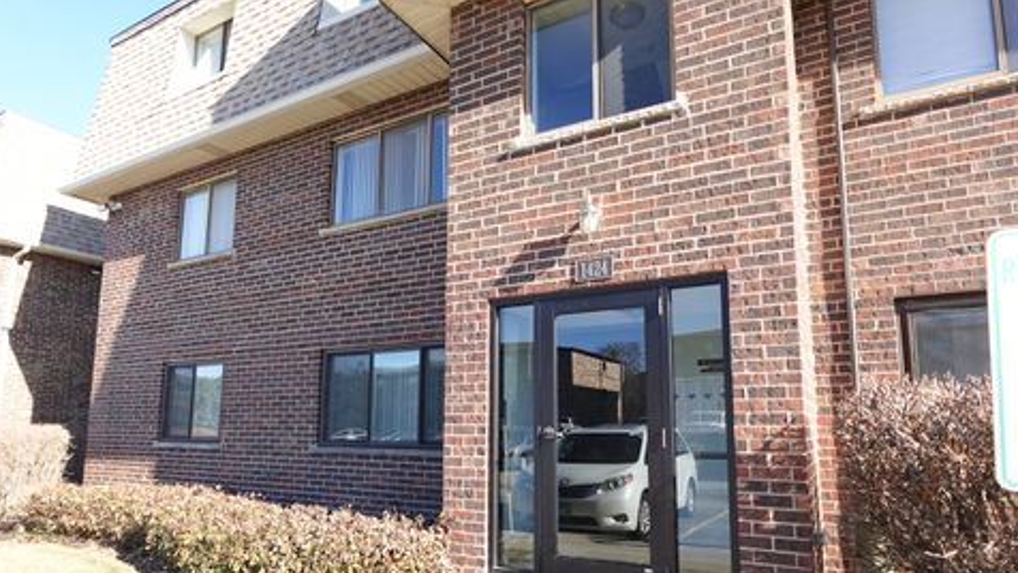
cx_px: 509
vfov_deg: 51.0
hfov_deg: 81.2
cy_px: 354
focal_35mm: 22
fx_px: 594
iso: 125
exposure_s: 1/800
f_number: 2
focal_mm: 7.6
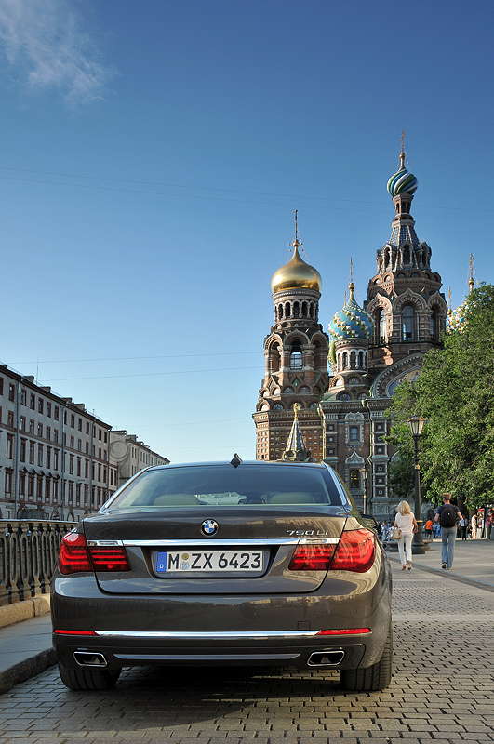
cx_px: 247
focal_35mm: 38
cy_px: 372
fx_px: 774
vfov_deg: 51.3
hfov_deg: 35.4
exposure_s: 1/125
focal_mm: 25
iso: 200
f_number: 8
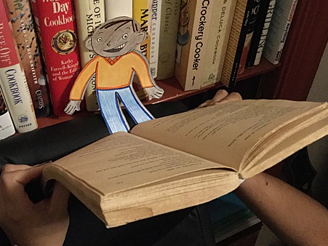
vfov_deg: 32.8
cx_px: 145
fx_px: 417
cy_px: 104
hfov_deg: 42.9
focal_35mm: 44
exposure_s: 1/15
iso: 640
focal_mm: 3.3
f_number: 2.4
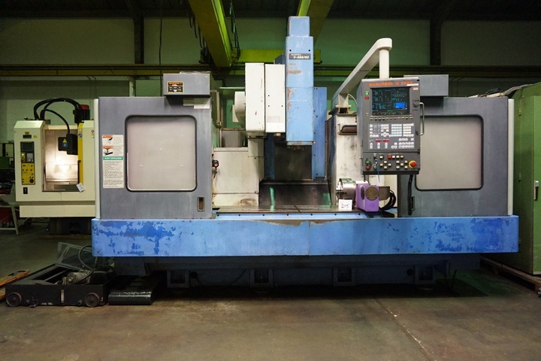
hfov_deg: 73.7
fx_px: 361
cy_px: 180
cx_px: 270
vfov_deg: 53.1
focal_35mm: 24
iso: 2500
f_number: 3.5
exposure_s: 1/160
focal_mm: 16
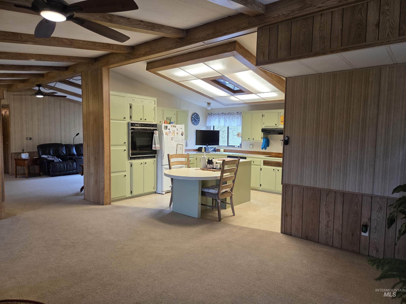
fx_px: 270
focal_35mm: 23
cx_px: 203
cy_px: 152
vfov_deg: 58.9
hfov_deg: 73.9
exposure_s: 1/120
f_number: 1.8
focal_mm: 5.4
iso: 200
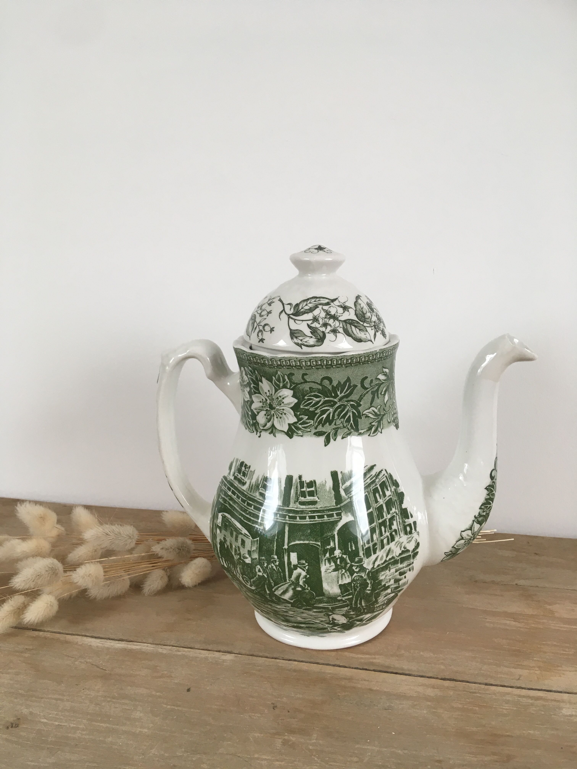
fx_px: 645
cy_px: 384
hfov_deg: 48.2
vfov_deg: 61.7
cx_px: 288
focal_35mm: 29
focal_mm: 4.15
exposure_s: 1/33
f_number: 2.2
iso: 25
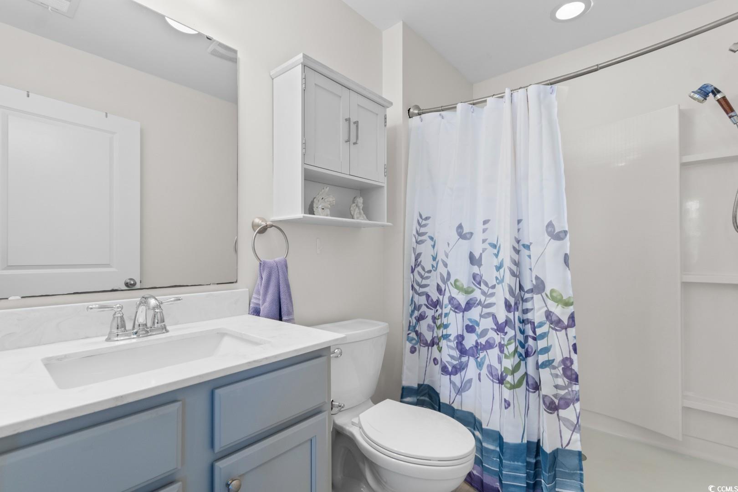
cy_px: 246
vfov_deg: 77.3
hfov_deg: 100.4
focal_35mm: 15
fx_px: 307
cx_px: 369
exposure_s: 1/1.25
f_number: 4.5
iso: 100
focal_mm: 10
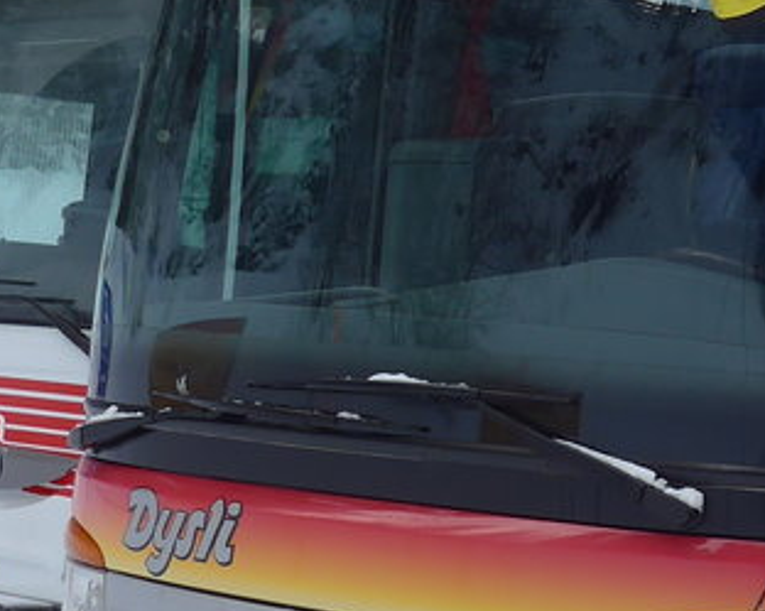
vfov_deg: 14.0
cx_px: 942
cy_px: 133
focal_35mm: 109
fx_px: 2466
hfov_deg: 16.8
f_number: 2.8
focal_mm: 6
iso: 80
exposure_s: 1/500
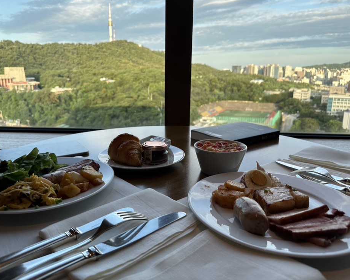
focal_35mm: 26
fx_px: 269
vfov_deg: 54.9
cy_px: 136
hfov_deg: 65.9
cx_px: 162
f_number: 1.78
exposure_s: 1/580
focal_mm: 6.86
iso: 80
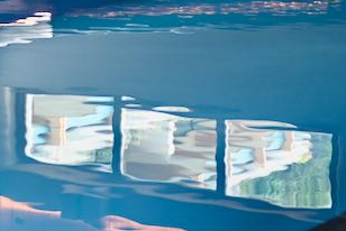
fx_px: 1443
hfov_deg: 13.3
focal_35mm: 150
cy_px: -76
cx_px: -75
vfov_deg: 9.0
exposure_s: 1/160
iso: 400
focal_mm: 28
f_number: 2.8
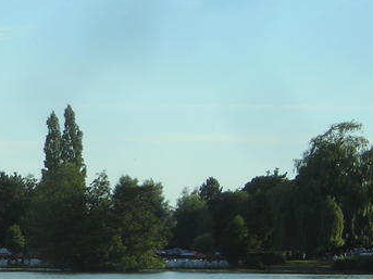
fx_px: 2090
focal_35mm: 194
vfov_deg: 7.6
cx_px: -171
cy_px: 228
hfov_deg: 9.9
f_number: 3.9
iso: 50
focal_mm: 10.8
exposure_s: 1/422
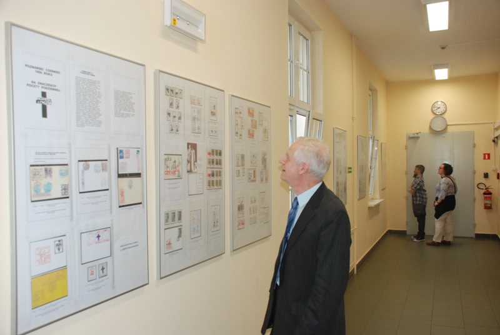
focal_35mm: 33
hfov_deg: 57.2
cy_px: 168
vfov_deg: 40.1
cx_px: 250
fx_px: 459
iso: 800
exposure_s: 1/60
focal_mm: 22
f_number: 5
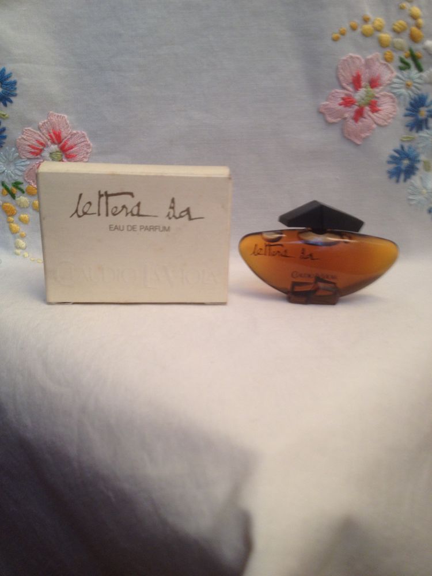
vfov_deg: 52.6
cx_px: 216
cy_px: 288
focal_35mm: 35
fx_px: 582
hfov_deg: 40.7
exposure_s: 1/20
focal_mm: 4.28
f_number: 2.4
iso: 80
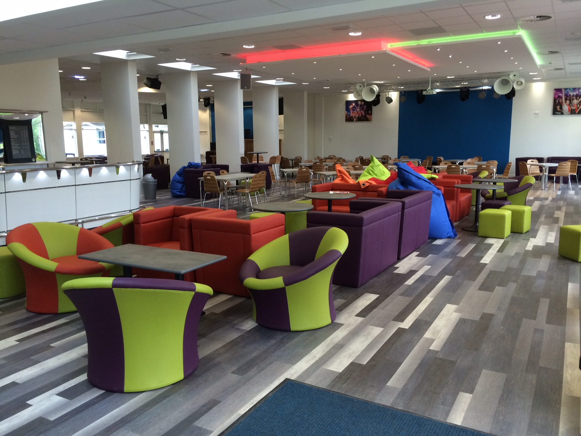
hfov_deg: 60.0
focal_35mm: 30
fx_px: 504
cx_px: 290
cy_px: 218
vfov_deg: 46.8
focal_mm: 4.12
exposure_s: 1/30
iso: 64
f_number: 2.2
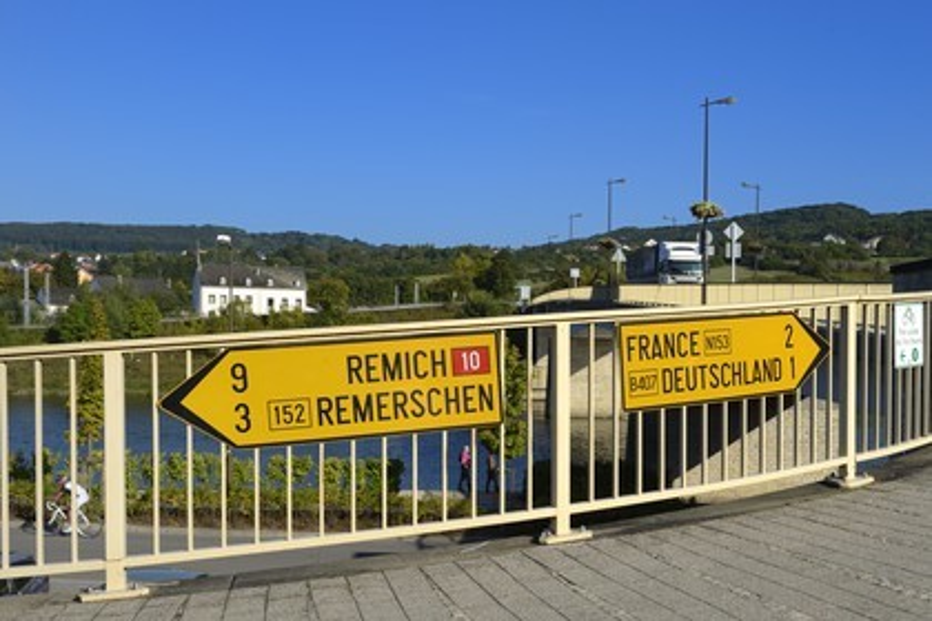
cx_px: 466
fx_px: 906
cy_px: 310
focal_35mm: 35
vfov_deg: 37.9
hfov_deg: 54.4
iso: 200
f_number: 10
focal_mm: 35
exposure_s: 1/400
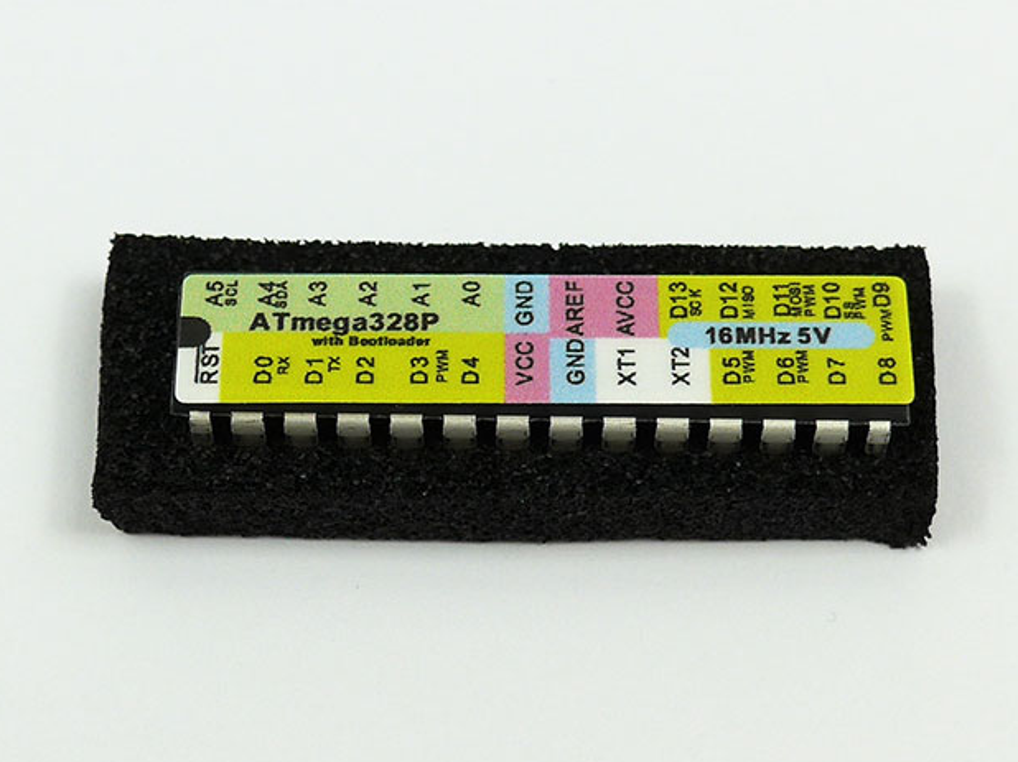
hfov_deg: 61.7
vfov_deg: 48.2
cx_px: 519
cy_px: 392
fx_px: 853
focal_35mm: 29
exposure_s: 1/250
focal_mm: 6
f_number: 2.8
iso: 80
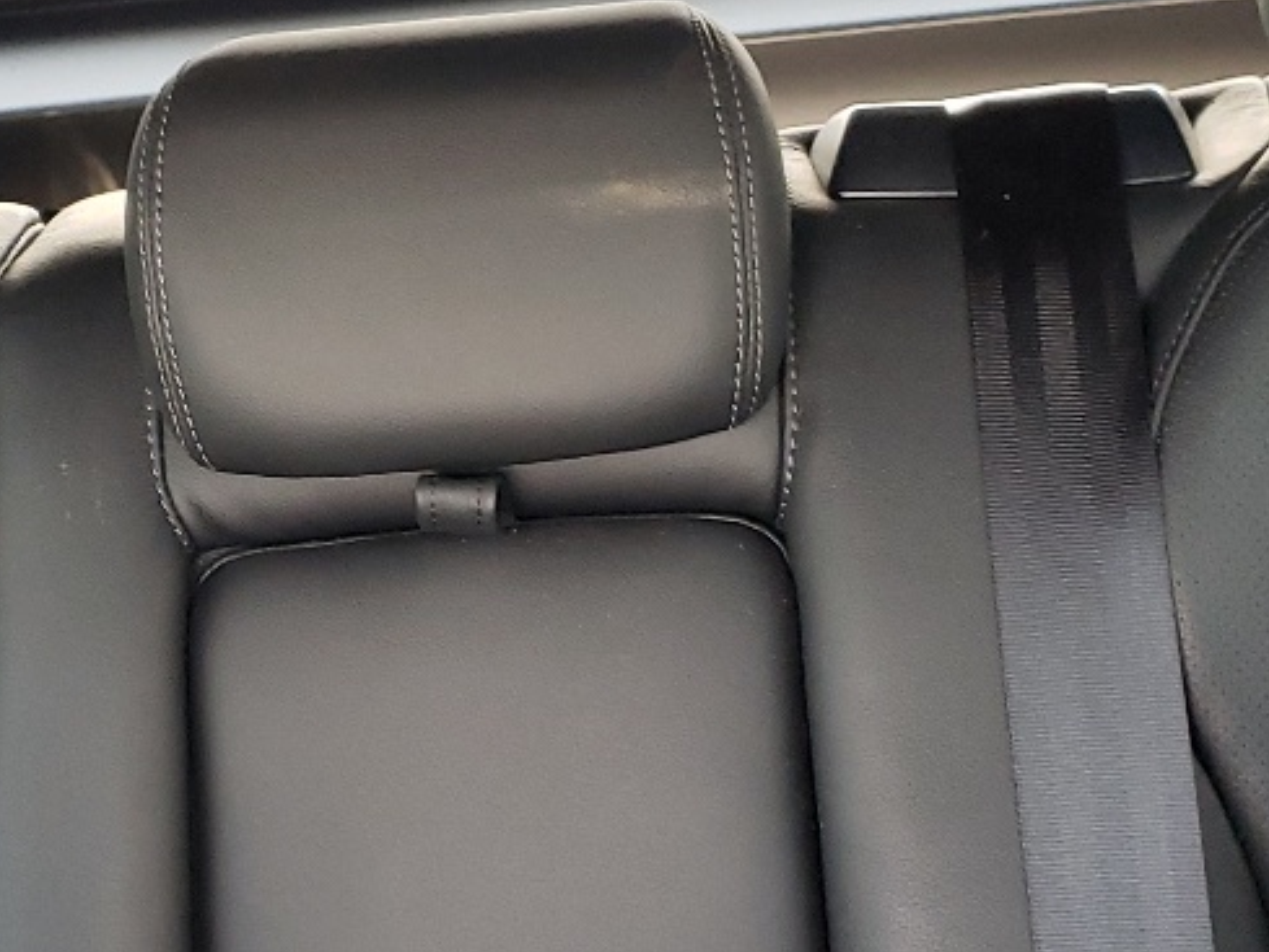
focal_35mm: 85
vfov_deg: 17.4
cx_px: 527
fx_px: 3117
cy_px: 540
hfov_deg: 23.0
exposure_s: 1/60.2
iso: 188
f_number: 1.5
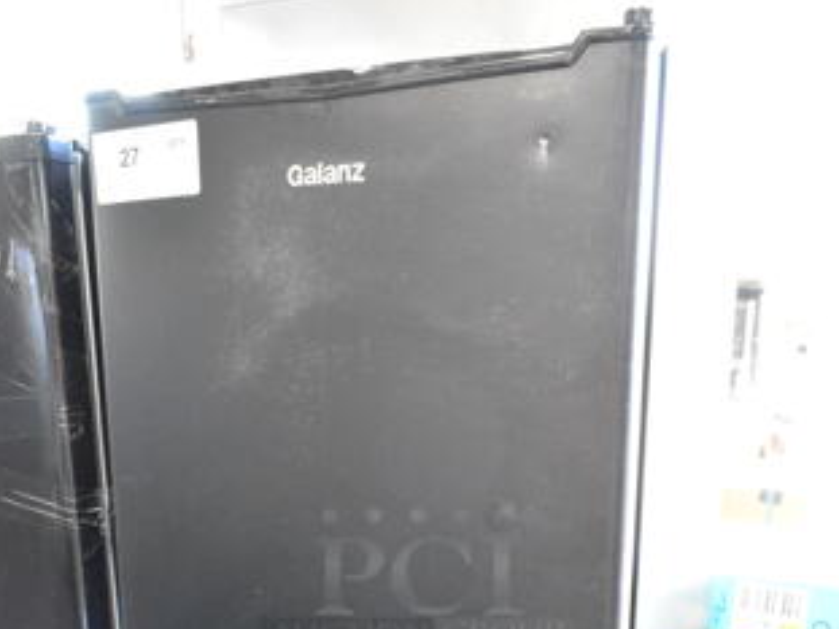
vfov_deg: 33.9
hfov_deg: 46.8
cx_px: 418
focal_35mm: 40
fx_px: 969
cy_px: 574
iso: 6400
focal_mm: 18
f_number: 5.6
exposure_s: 1/125
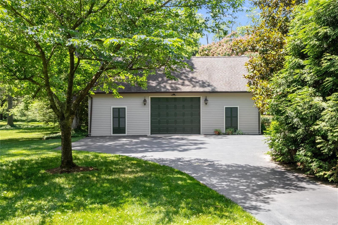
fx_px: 338
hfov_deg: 53.1
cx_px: 169
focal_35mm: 36
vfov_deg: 36.9
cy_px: 112
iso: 400
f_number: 8
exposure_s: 1/160
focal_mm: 18
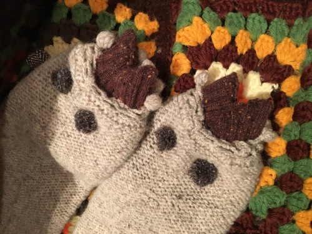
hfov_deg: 61.7
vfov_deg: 48.2
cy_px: 117
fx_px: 261
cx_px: 156
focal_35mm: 29
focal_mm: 4.15
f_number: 2.2
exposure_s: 1/15
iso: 250
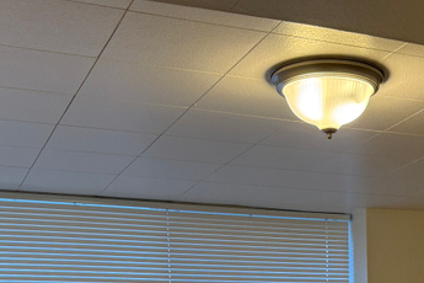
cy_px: 423
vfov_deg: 16.7
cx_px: 369
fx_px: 871
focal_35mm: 74
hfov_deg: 26.6
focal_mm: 6.76
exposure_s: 1/129
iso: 125
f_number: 1.78
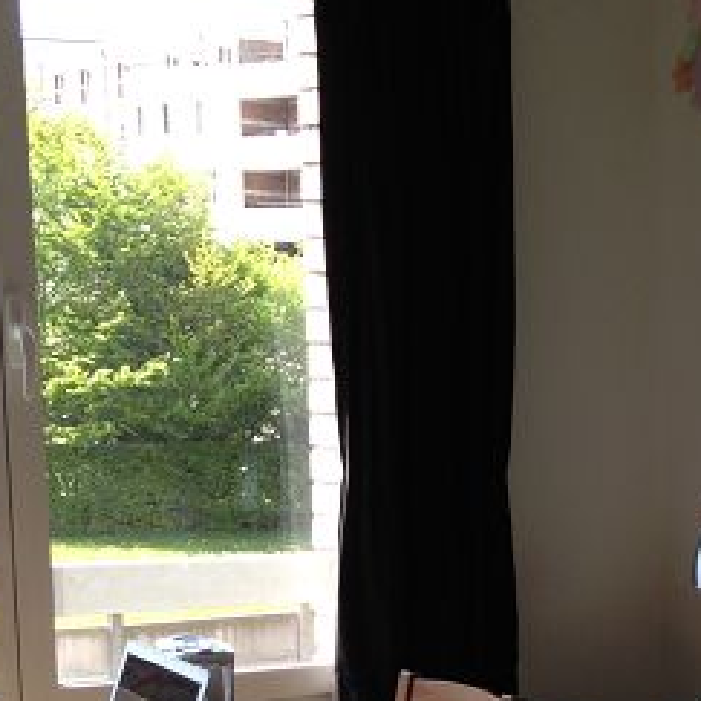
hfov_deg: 17.0
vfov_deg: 17.6
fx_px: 2199
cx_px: 926
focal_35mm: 96
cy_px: 727
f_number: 2.4
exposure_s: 1/153
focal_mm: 4.12
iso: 50
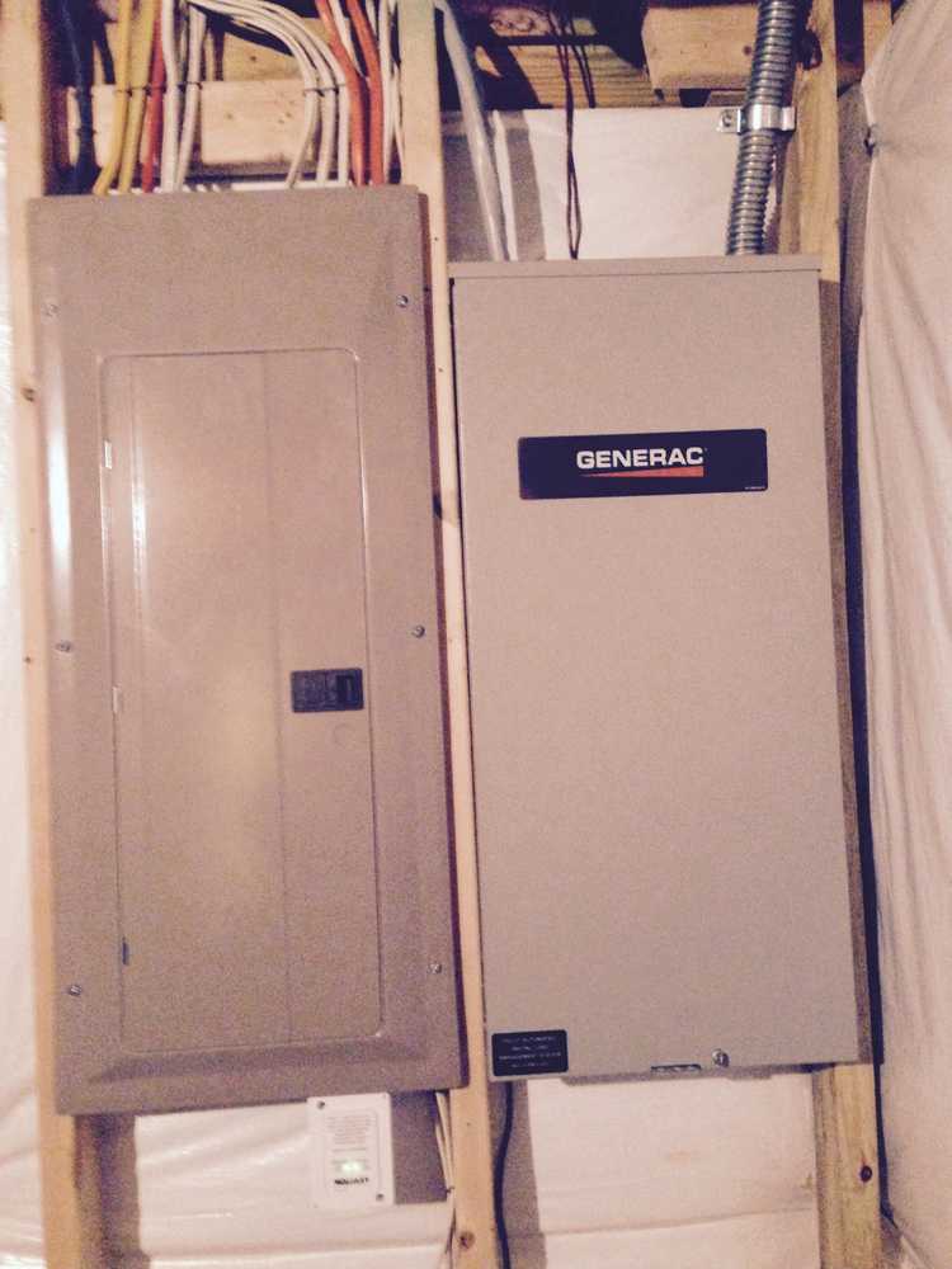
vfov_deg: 55.4
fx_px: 1210
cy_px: 634
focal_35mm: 33
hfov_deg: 42.9
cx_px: 476
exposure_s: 1/15
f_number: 2.4
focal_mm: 4.12
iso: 800
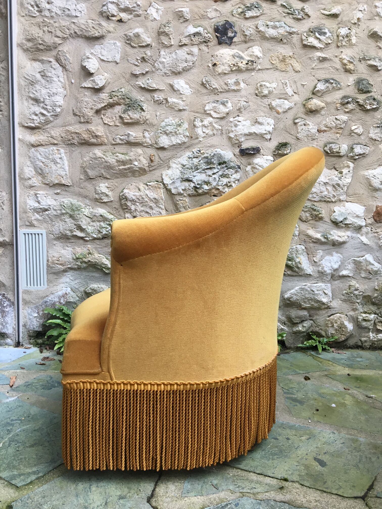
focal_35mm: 29
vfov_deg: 61.7
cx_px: 191
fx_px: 427
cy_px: 254
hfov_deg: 48.2
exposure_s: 1/33
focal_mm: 4.15
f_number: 2.2
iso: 40
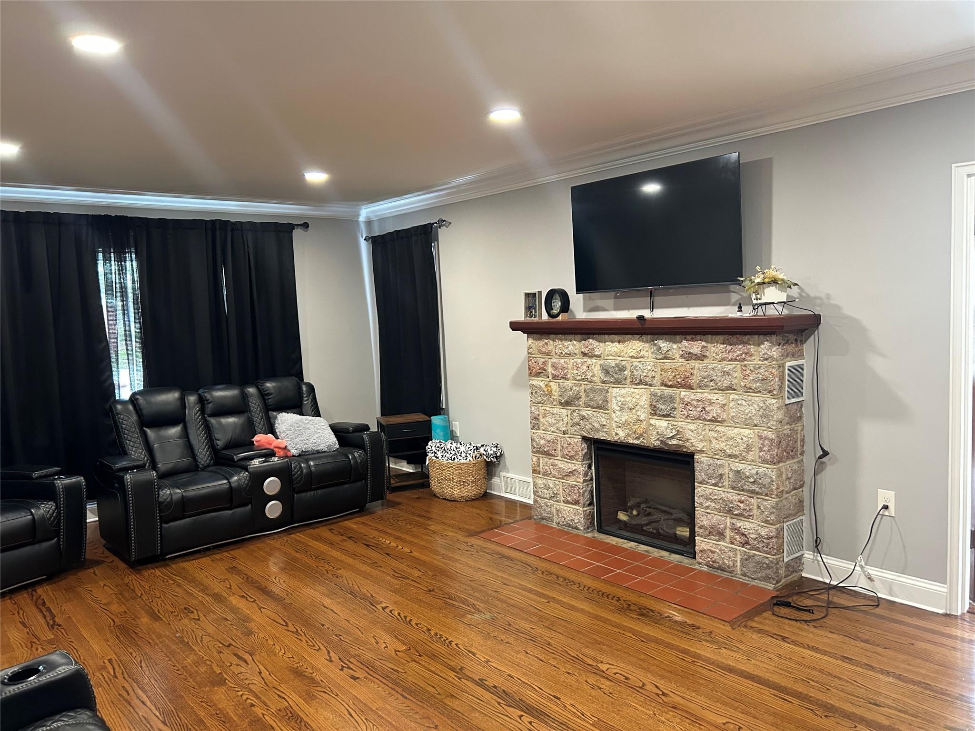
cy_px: 366
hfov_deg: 67.3
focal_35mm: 26
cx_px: 488
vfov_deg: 53.1
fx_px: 732
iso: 250
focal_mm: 5.7
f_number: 1.5
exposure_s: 1/60
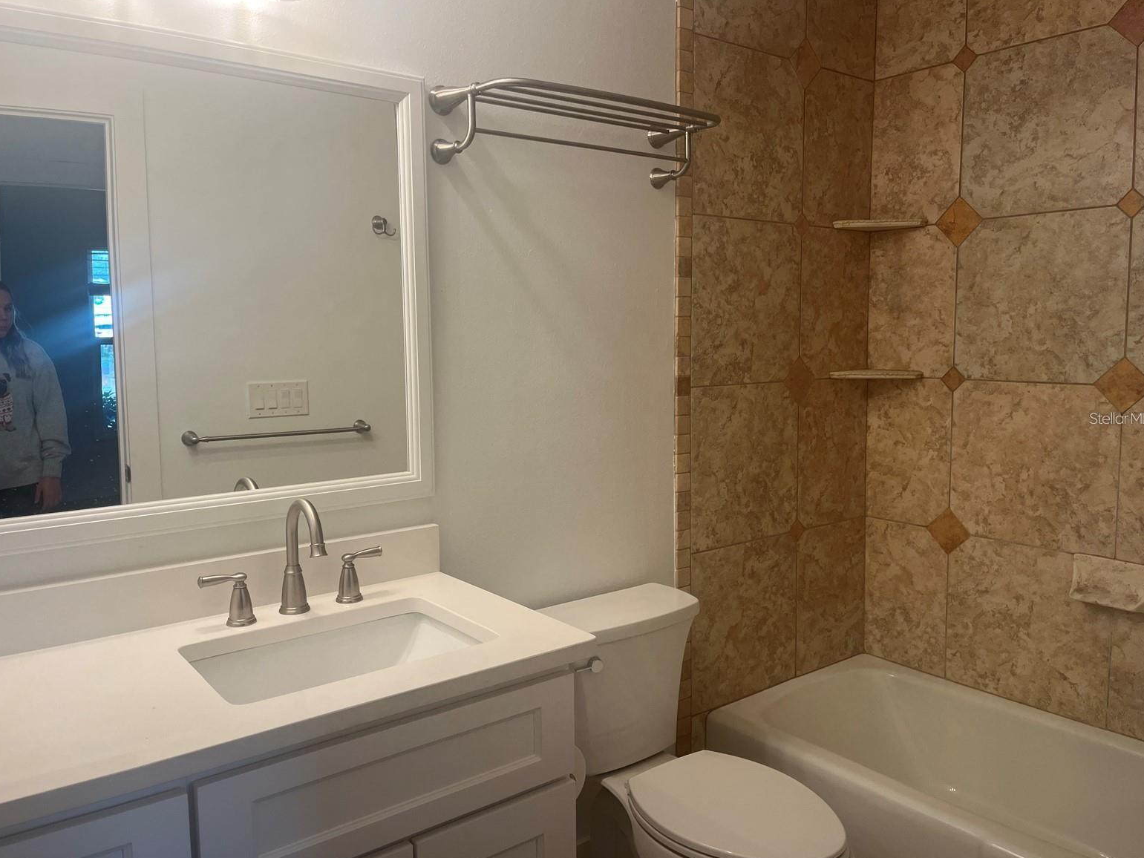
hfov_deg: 65.3
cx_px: 566
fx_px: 892
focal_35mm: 27
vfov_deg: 51.4
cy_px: 418
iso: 50
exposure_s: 1/120
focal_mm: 5.1
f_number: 1.6
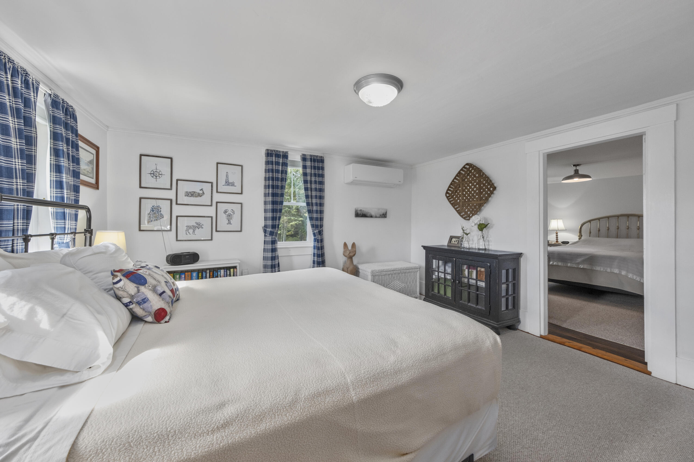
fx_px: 251
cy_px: 231
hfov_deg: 108.3
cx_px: 347
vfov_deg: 85.4
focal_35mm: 13
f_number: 8
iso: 400
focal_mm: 8.6
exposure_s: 1/20
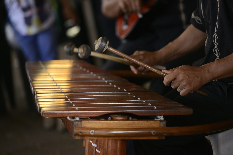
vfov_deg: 6.9
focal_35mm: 200
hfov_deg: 10.3
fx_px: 1295
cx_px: 116
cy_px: 78
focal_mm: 200
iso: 1250
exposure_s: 1/320
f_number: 3.2
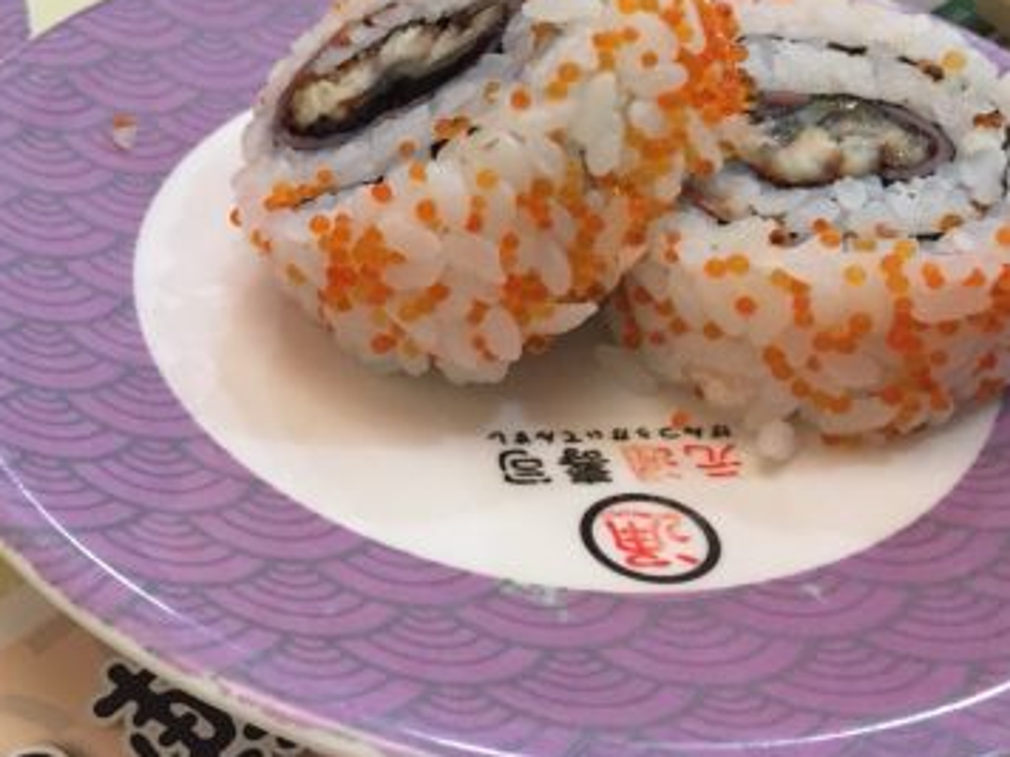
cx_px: 108
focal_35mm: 57
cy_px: 259
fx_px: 1663
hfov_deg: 32.2
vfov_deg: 25.5
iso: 160
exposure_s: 1/33
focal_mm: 4.15
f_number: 2.2
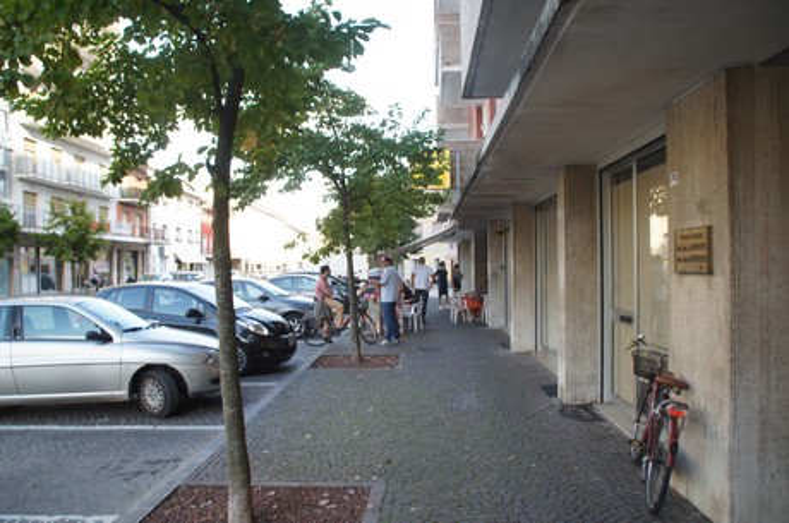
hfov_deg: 67.5
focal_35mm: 27
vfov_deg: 47.8
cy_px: 262
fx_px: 591
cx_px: 394
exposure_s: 1/60
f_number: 5
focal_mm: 18
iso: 100
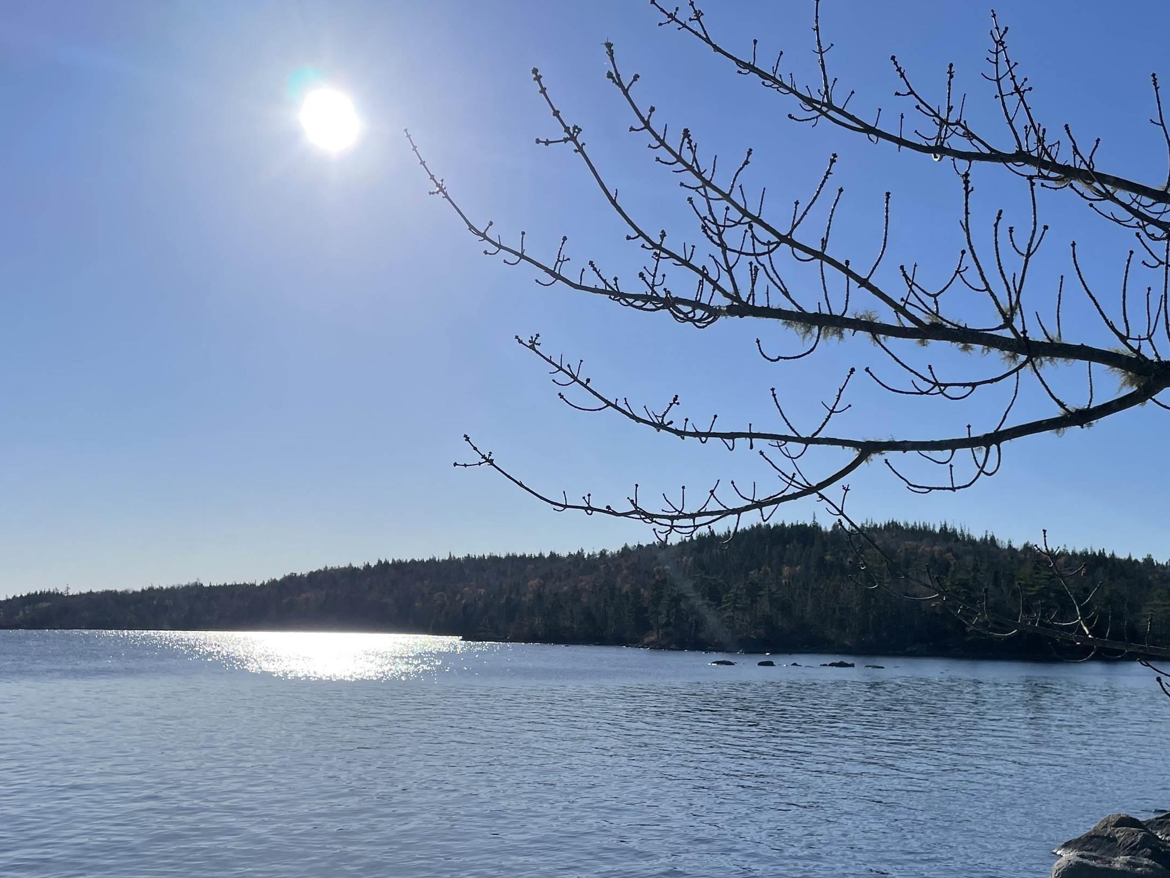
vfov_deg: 38.3
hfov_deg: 50.0
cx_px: 666
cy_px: 577
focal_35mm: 37
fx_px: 1251
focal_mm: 4.2
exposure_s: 1/9804
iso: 32
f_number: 1.6
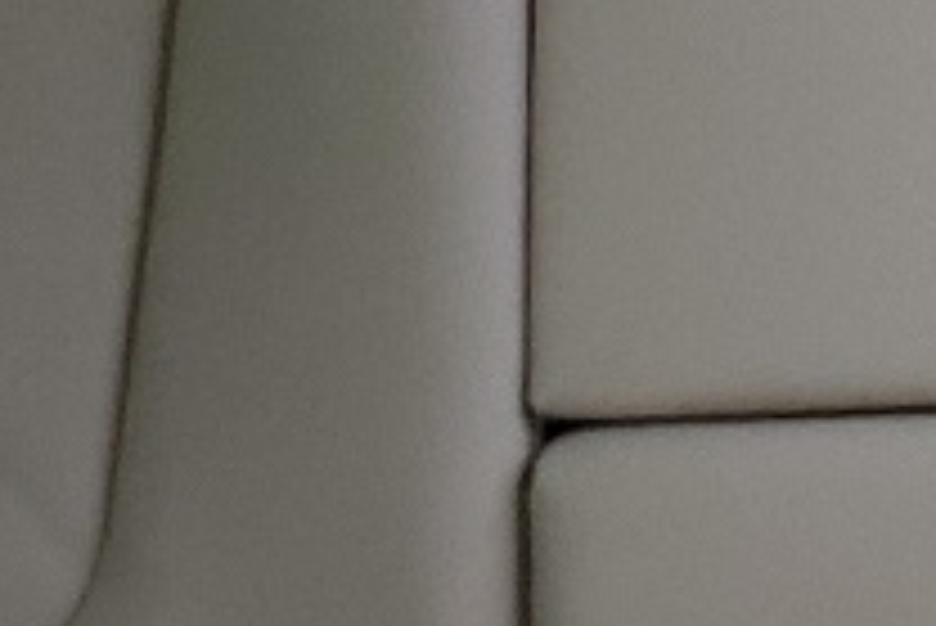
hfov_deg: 9.7
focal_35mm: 208
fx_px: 5412
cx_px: 1188
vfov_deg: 6.4
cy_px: -612
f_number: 1.5
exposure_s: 1/333
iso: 50
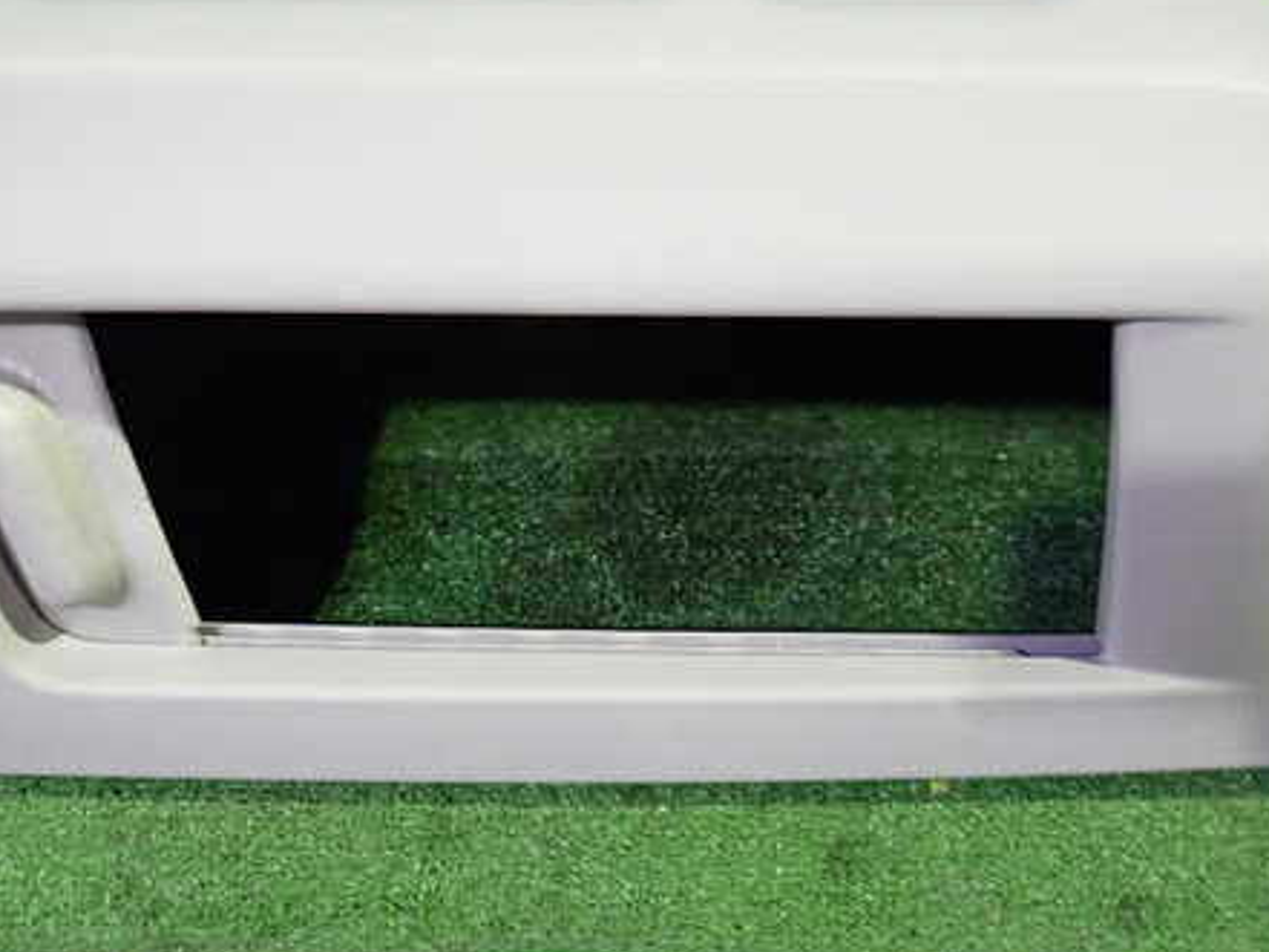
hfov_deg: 53.9
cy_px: 561
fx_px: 1247
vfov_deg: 41.7
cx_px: 604
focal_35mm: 34
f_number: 2
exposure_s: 1/30
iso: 400
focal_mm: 4.5
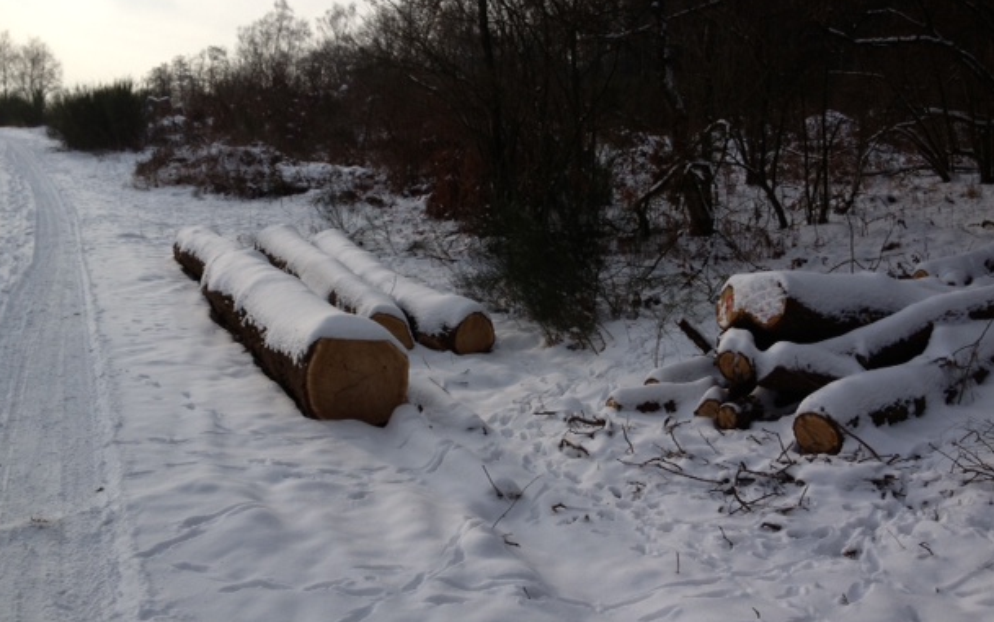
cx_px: 504
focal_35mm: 39
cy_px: 269
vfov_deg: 32.7
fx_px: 1057
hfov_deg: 50.4
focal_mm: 4.28
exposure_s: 1/1623
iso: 50
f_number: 2.4
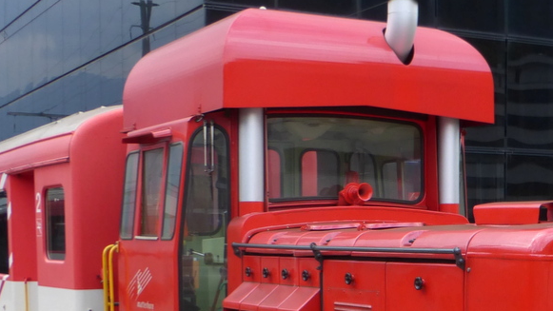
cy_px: 332
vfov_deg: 21.2
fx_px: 792
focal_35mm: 54
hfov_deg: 36.4
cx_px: 484
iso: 100
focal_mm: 4.3
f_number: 3.3
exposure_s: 1/100
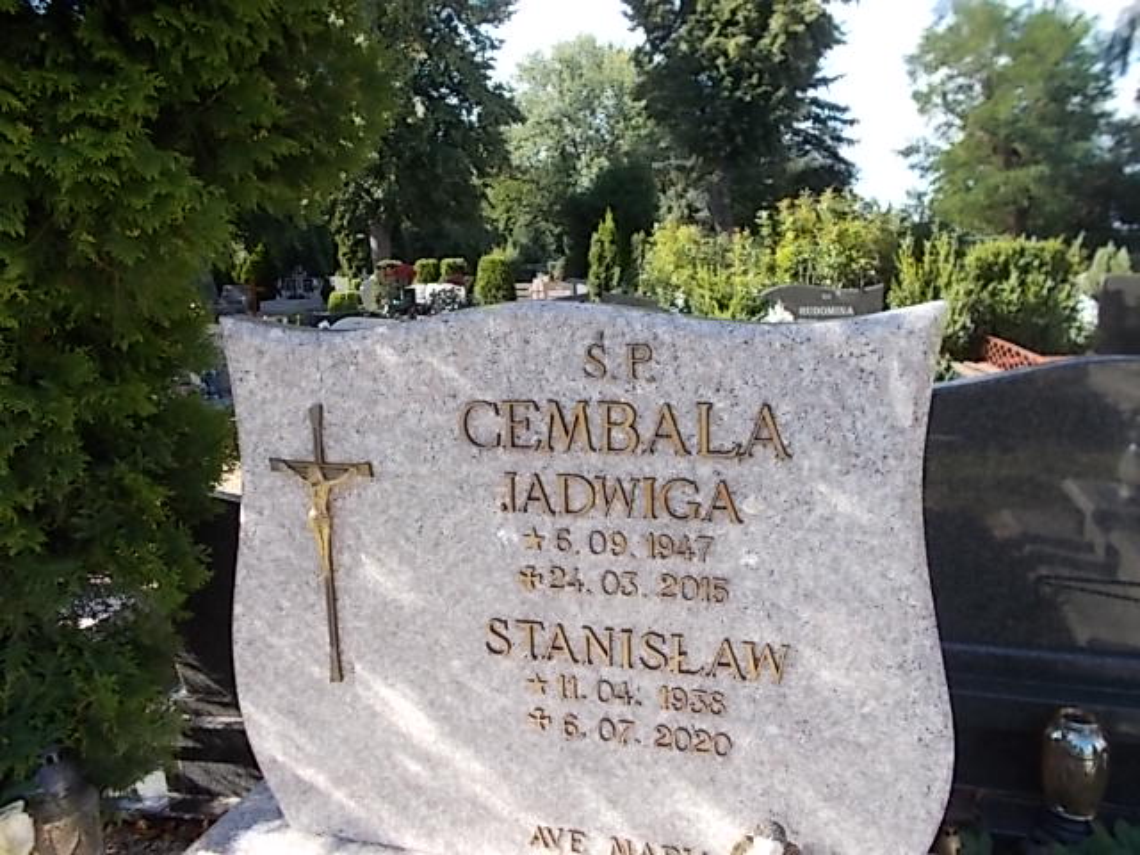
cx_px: 570
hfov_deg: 67.3
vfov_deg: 53.1
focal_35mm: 26
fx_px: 856
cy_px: 428
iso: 80
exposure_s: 1/200
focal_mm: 4.6
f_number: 3.2
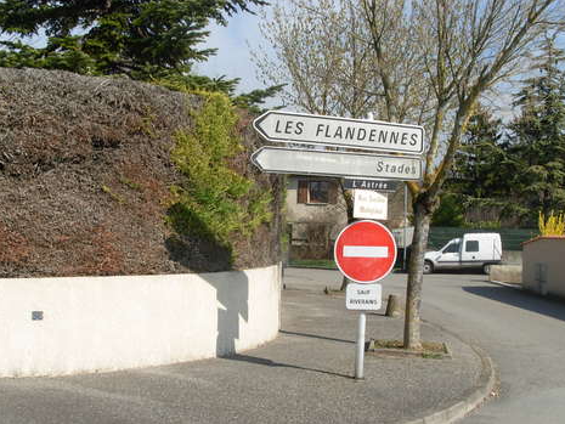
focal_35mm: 49
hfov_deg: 38.9
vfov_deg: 29.6
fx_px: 800
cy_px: 253
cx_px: 262
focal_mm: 6.3
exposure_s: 1/443
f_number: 4.9
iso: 79
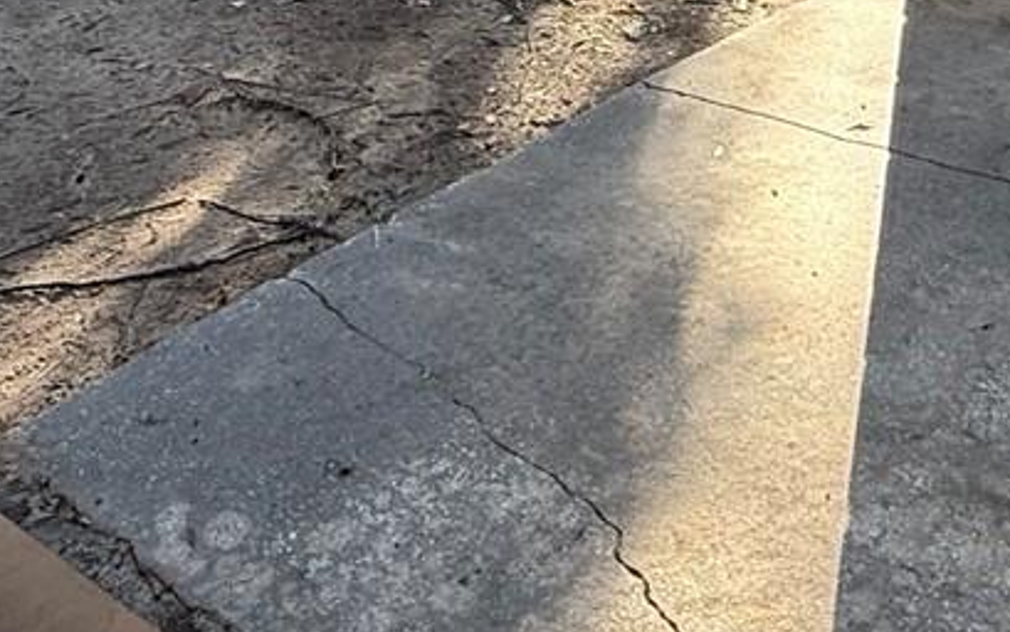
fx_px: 1597
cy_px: -289
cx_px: 652
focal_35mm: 58
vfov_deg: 19.7
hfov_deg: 34.8
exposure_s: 1/99
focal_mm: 2.22
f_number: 2.2
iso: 80
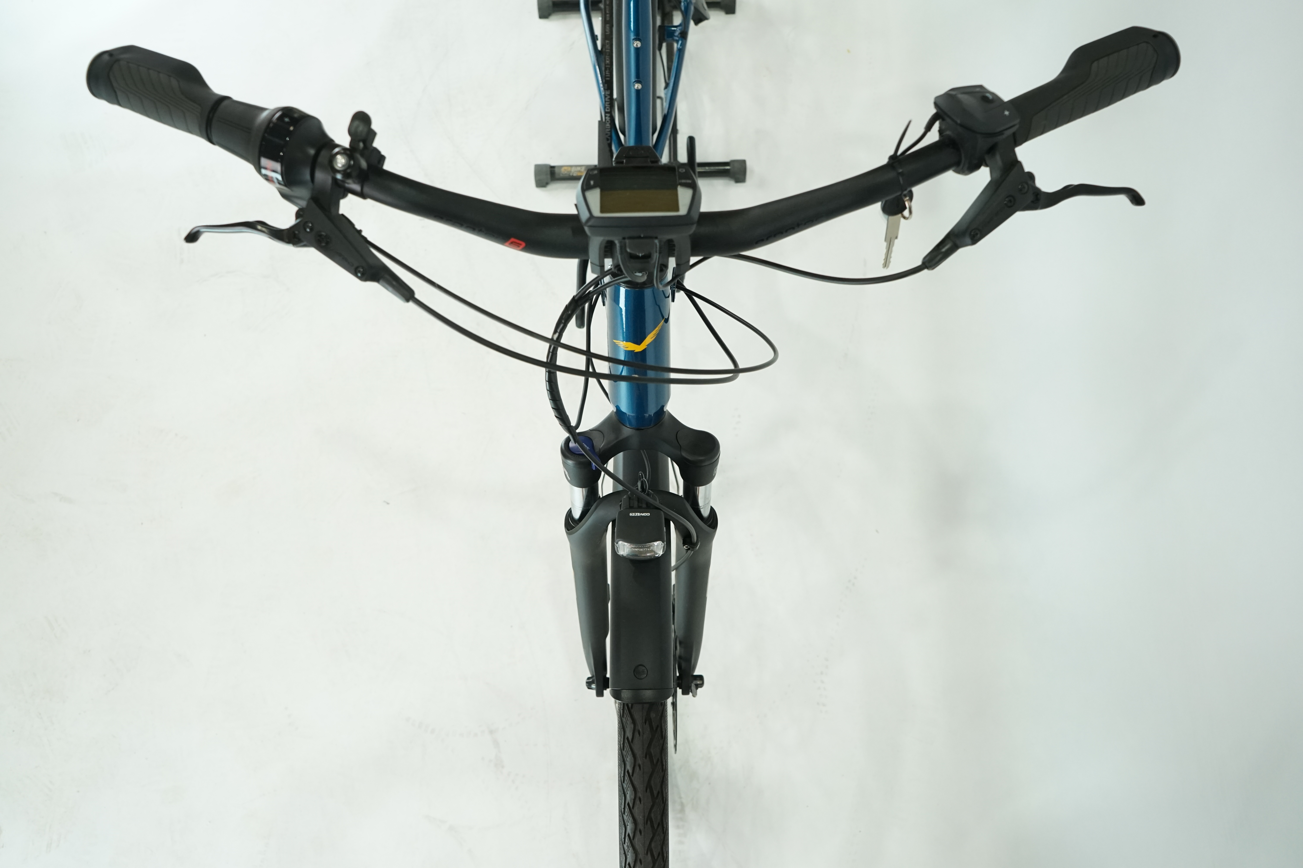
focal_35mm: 28
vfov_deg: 46.4
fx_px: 1013
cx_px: 652
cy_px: 434
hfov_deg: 65.5
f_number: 5.6
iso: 1600
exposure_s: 1/200
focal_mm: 28
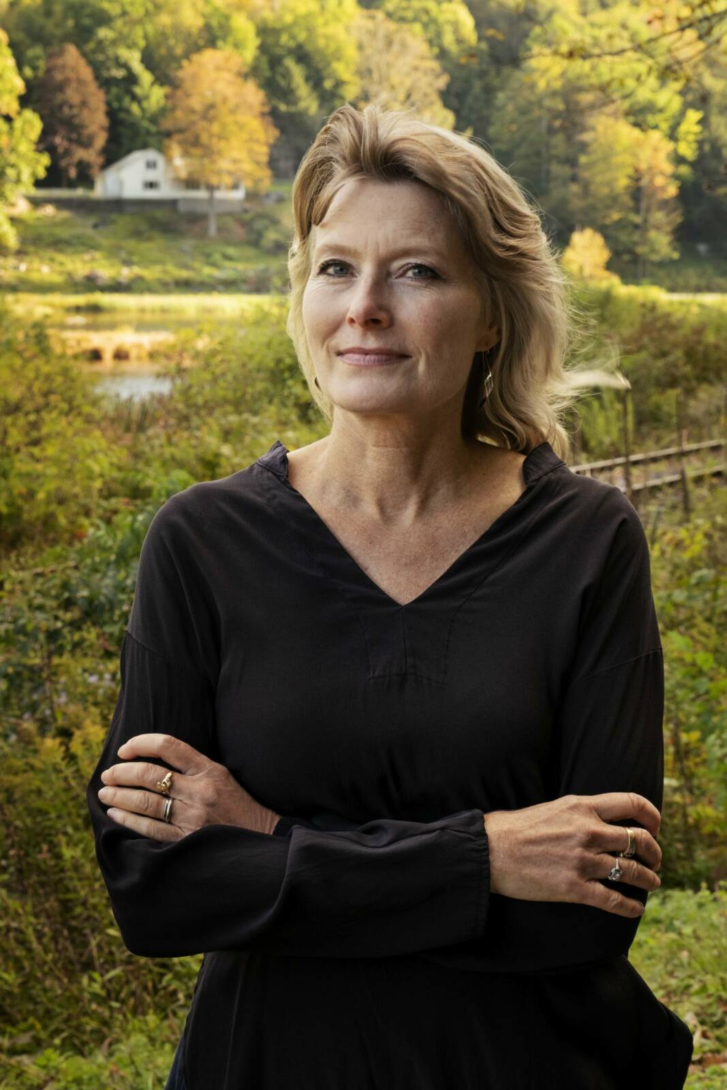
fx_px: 1878
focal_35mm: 62
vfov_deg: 32.4
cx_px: 364
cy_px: 545
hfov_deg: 21.9
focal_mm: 41.1
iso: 250
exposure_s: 1/60
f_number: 8
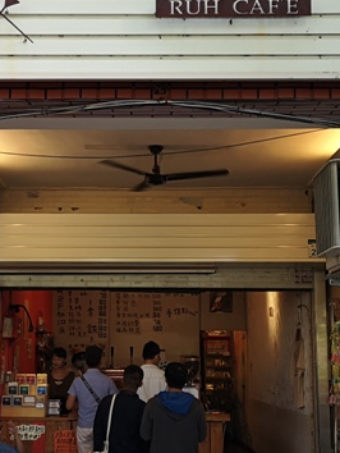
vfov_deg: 31.6
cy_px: 253
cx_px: 129
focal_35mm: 61
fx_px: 798
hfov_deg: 24.0
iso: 100
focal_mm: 3.95
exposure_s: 1/90
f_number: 1.8
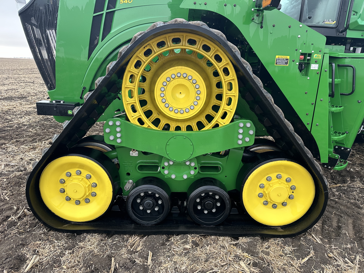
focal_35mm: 24
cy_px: 136
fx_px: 252
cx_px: 182
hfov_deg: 71.6
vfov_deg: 56.8
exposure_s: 1/351
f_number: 1.78
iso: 80
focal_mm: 6.86
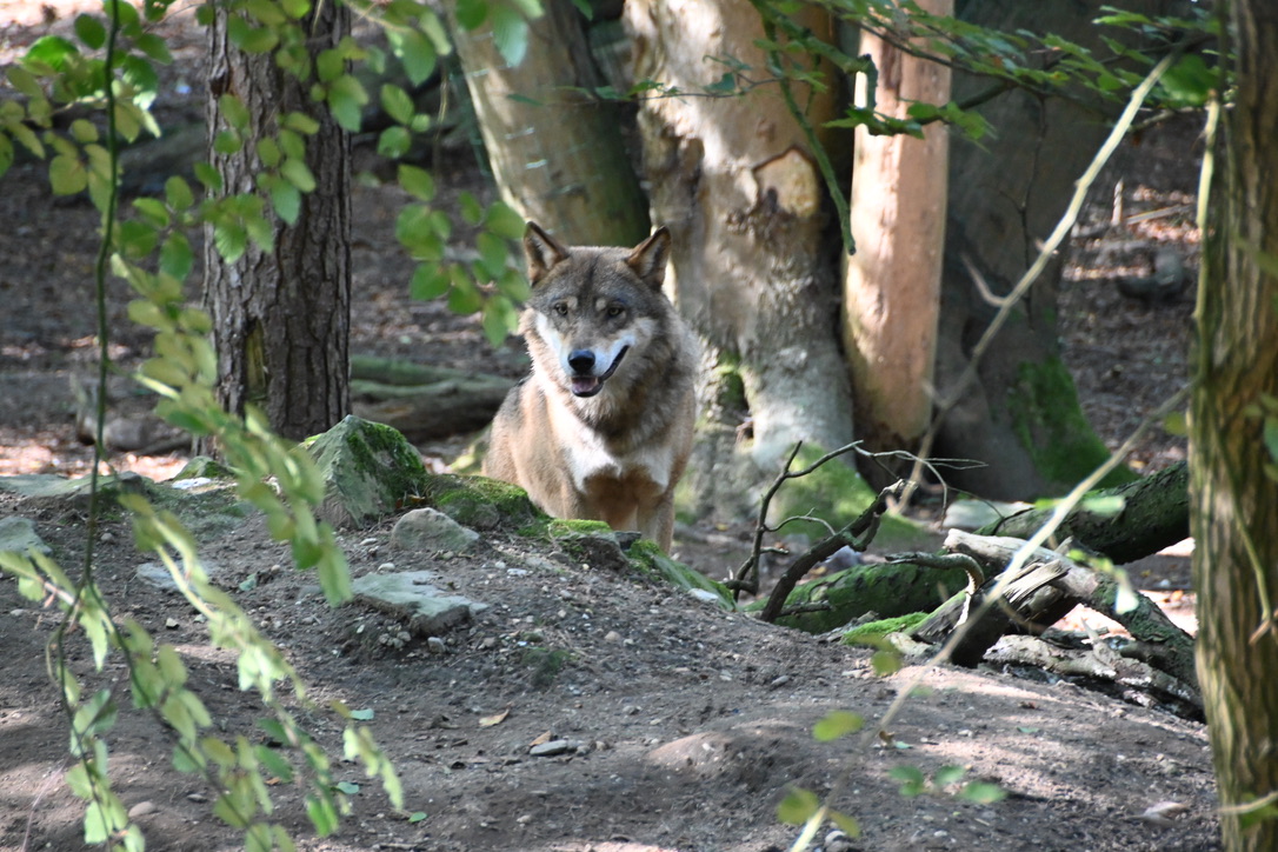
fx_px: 10649
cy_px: 426
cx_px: 639
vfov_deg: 4.6
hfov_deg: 6.9
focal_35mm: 300
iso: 3200
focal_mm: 200
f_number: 5.6
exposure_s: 1/320
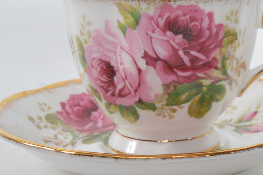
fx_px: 810
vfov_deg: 12.3
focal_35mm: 111
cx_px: 351
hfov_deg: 17.2
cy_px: 42
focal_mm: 24
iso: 200
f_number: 9
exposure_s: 1/100
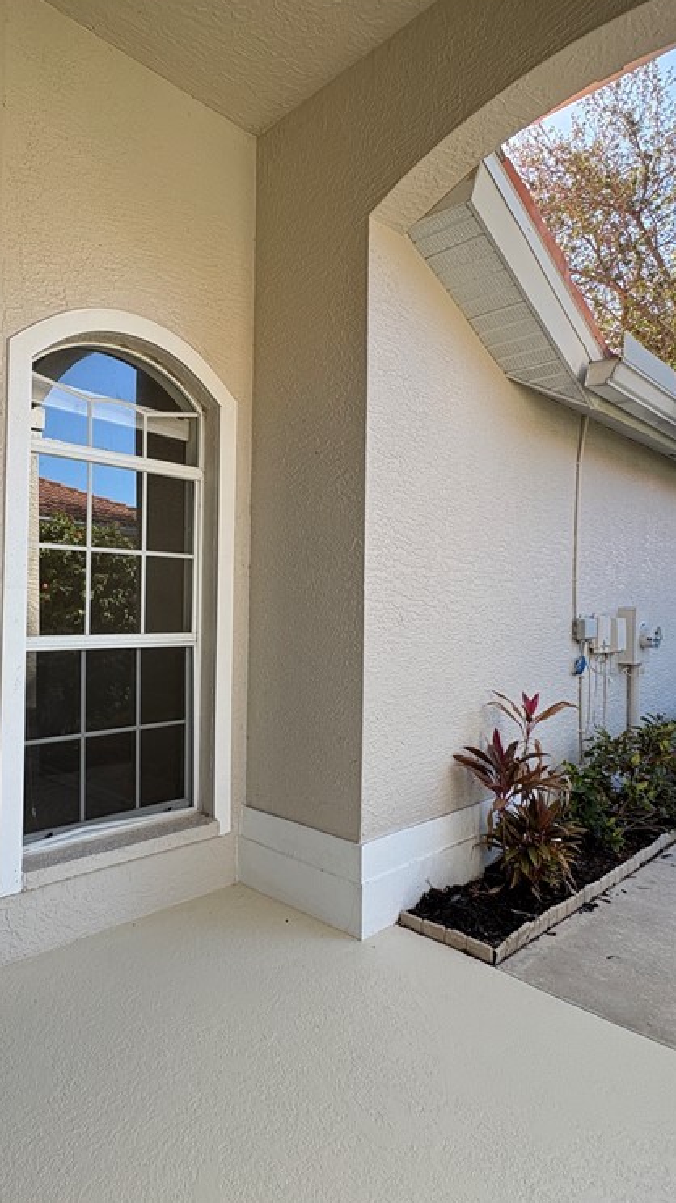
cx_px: 220
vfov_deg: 83.9
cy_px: 603
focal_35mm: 21
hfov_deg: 52.4
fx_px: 670
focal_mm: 2.22
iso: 40
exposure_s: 1/237
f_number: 2.2
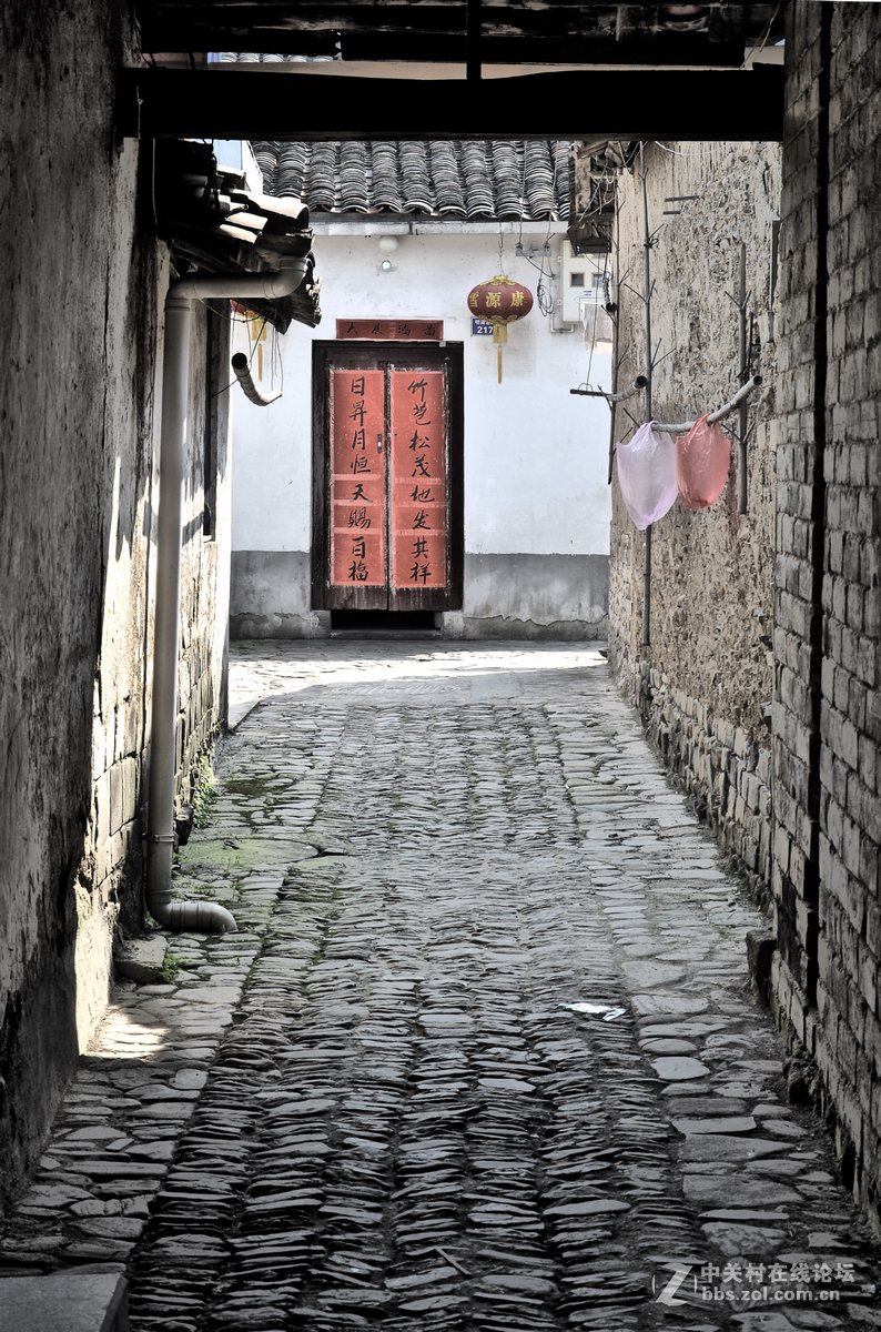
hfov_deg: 23.7
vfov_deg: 35.1
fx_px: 2103
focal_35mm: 57
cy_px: 666
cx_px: 440
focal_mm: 38
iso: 100
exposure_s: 1/60
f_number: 8
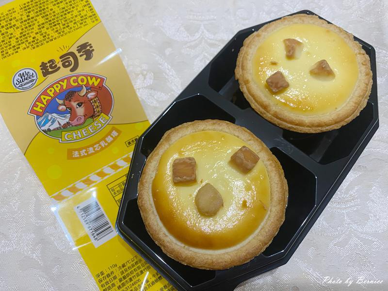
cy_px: 146
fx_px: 291
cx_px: 194
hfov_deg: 67.3
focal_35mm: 26
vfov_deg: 53.1
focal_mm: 4.25
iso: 400
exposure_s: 1/40
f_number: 1.8
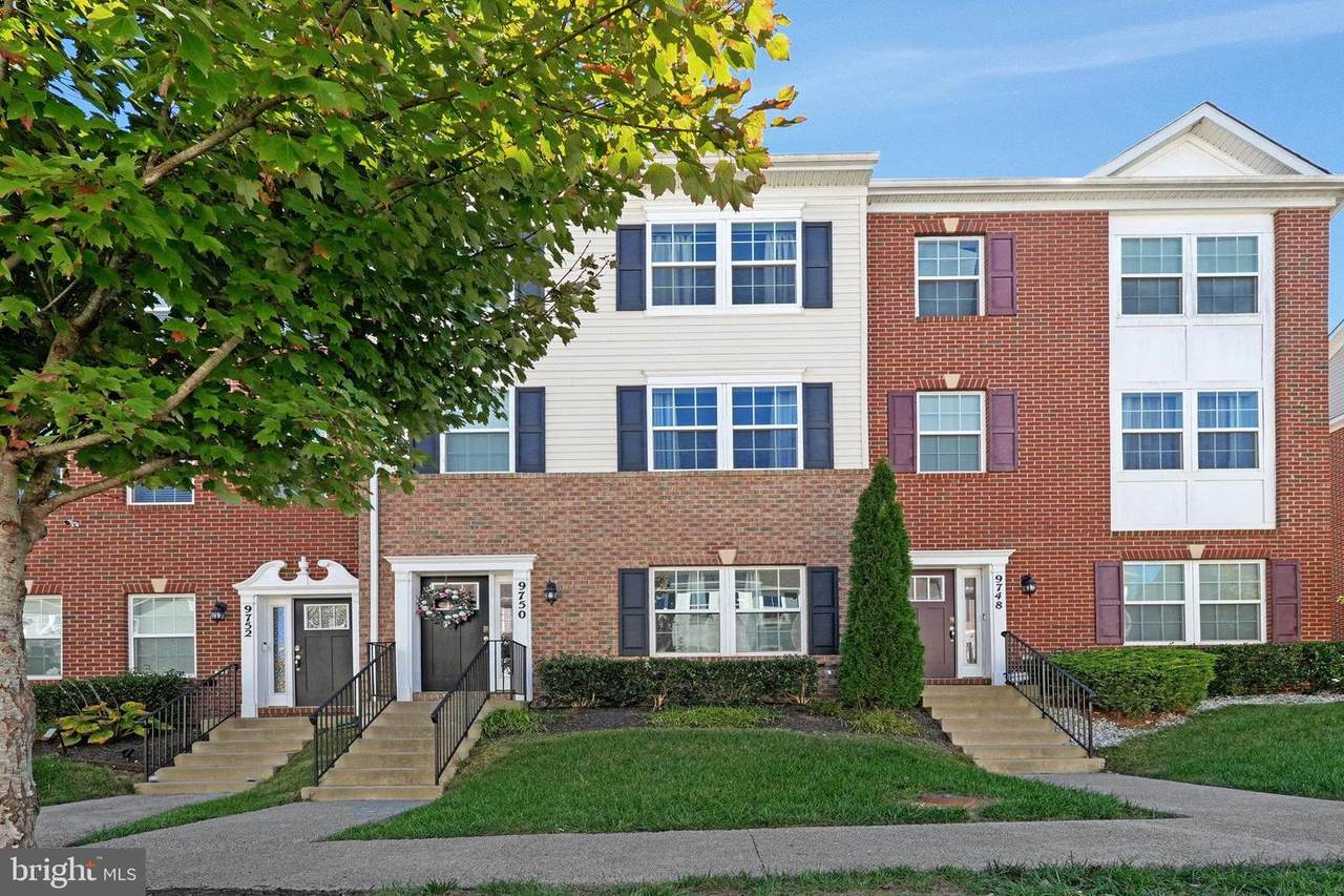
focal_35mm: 16
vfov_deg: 72.0
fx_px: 616
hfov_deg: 95.0
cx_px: 672
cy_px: 448
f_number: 8
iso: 400
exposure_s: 1/250
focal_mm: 11
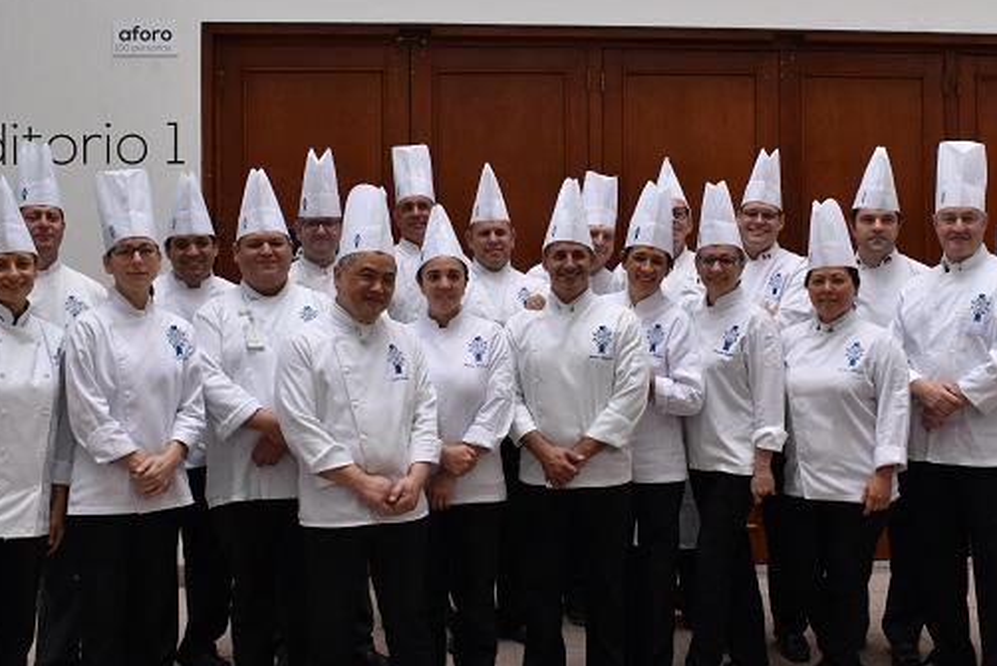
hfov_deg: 45.4
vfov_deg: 31.2
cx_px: 526
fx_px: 1191
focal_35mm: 43
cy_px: 293
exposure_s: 1/250
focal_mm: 18
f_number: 8
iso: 400
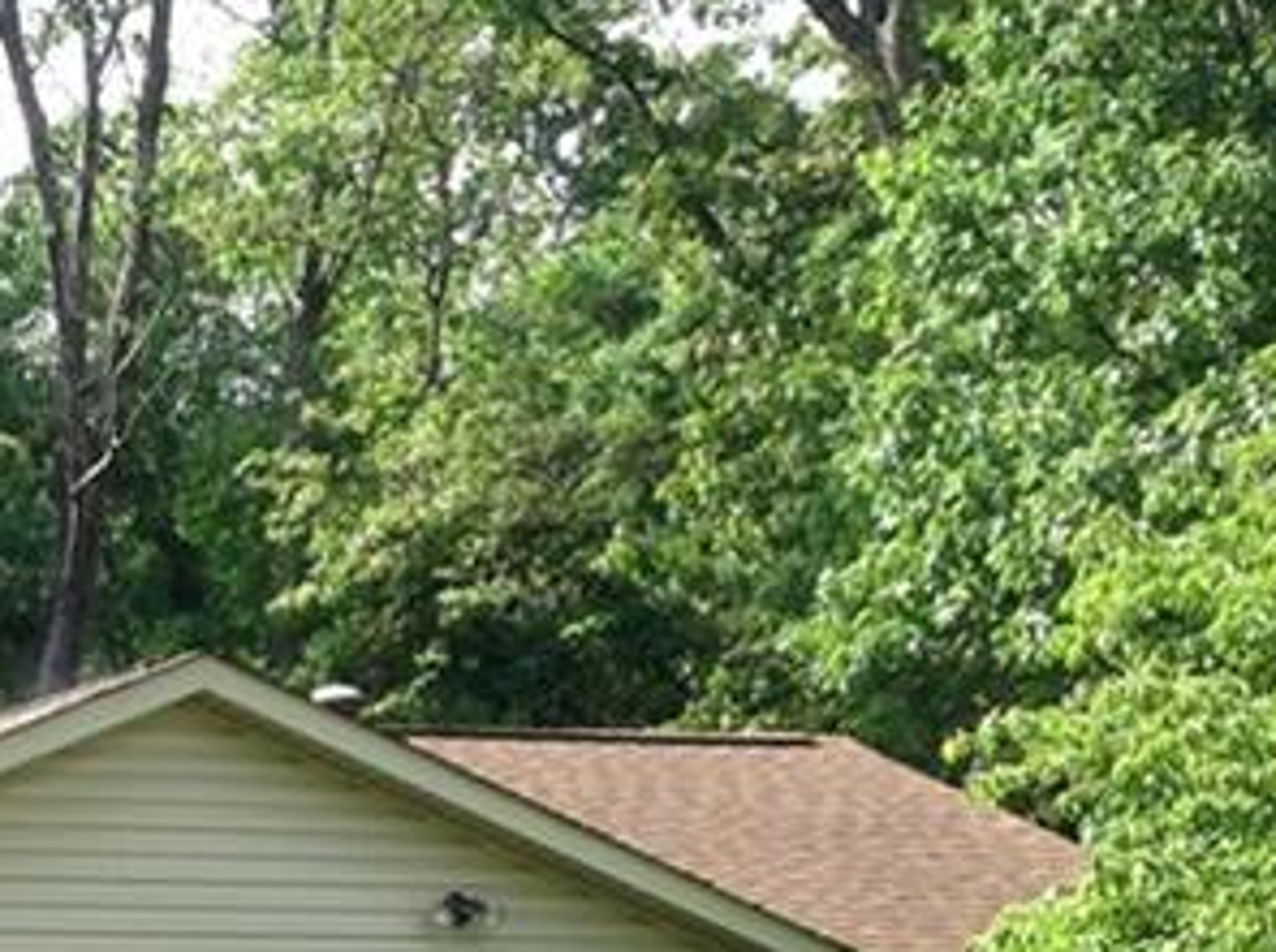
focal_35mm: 121
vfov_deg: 11.8
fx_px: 4453
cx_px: -384
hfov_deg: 15.5
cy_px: 1335
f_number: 2.4
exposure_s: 1/444
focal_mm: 4.28
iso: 50
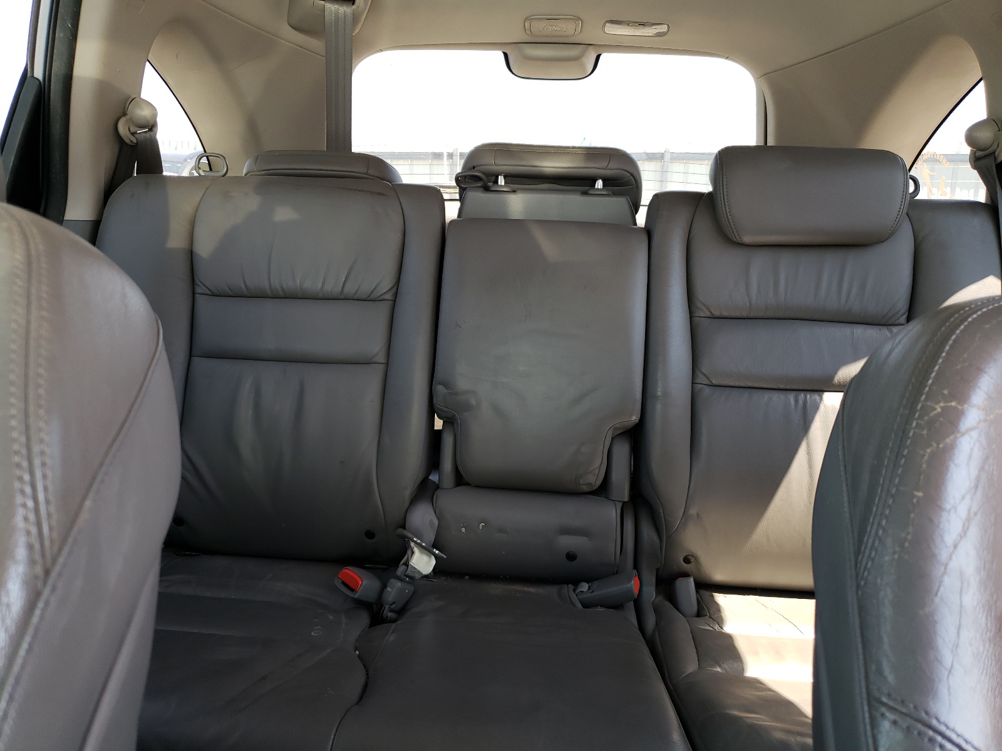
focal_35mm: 26
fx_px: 753
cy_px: 376
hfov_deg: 67.3
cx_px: 501
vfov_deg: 53.1
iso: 59
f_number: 1.5
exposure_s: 1/100
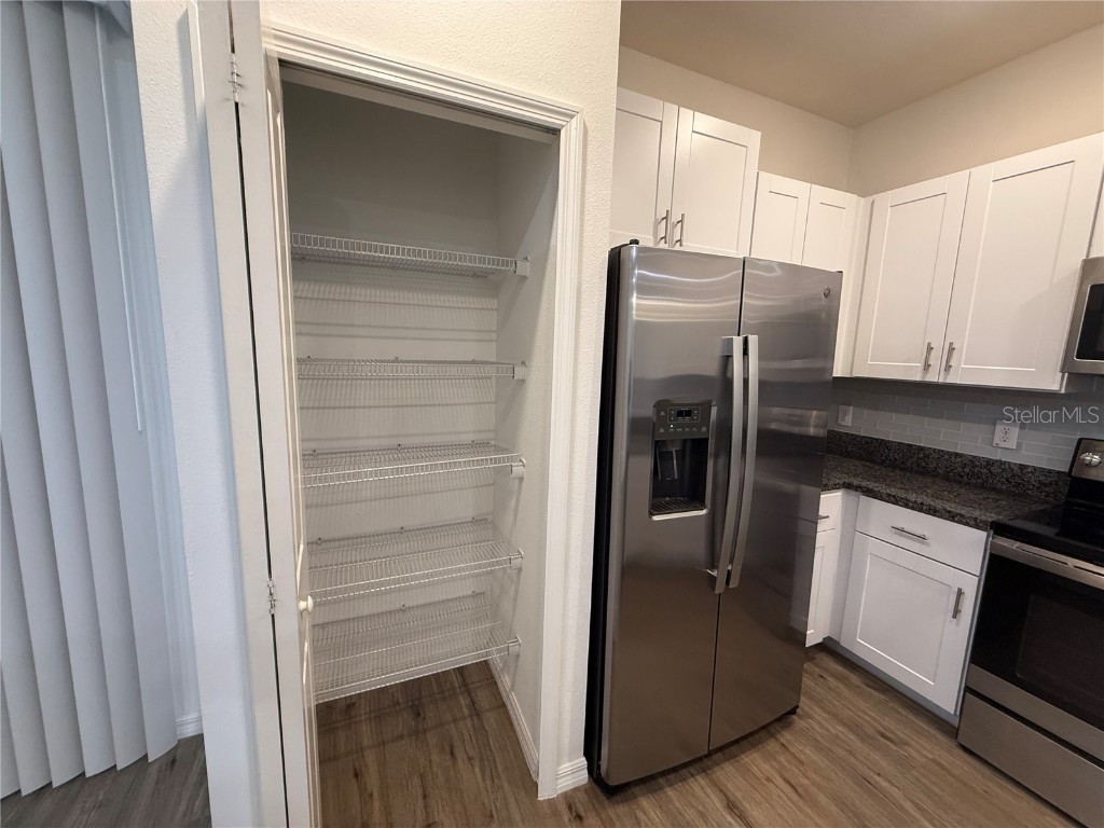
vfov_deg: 85.7
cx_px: 552
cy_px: 414
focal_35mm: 14
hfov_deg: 102.1
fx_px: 446
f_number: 2.2
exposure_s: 1/60
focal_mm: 2.22
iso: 200
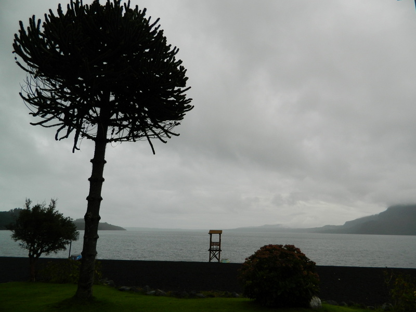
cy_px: 156
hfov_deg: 69.4
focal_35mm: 25
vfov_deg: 54.9
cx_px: 208
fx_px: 300
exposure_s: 1/80
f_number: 3.1
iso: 80
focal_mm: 4.5
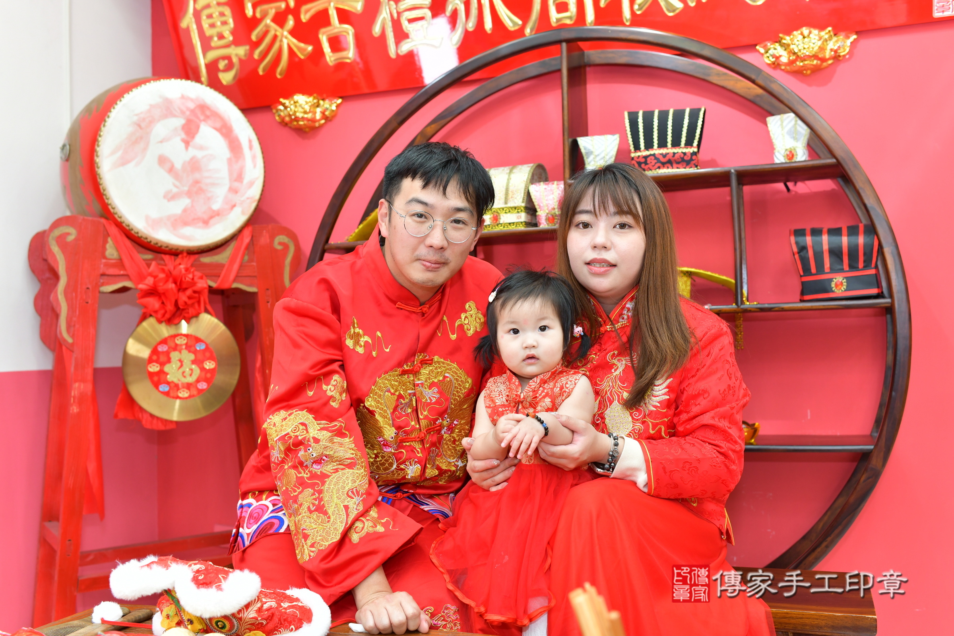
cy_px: 318
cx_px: 477
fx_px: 927
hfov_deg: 54.4
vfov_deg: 37.9
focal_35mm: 35
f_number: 4.5
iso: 800
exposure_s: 1/200
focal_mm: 35
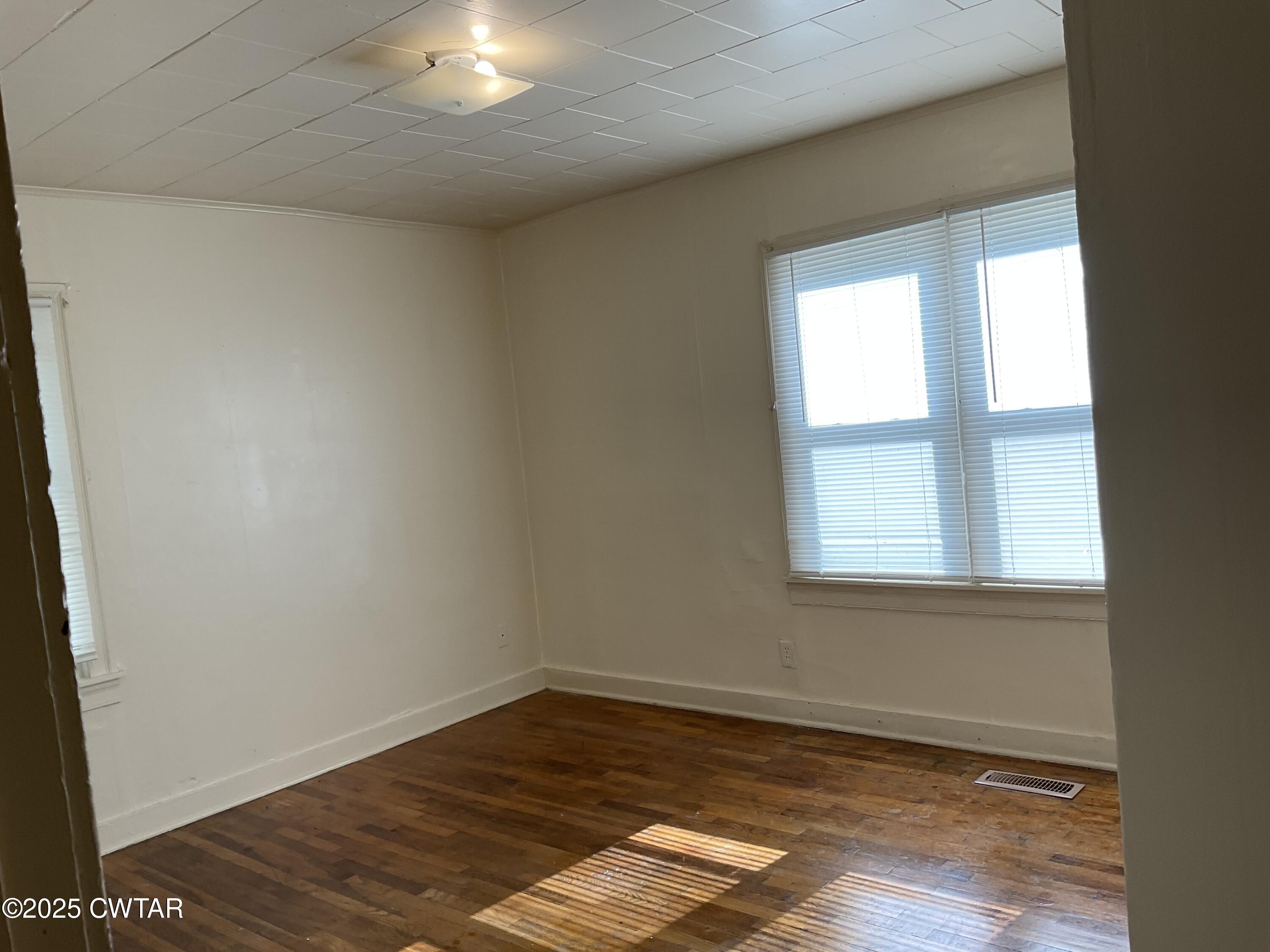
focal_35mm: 29
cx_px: 635
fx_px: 1064
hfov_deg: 61.7
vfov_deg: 48.2
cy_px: 476
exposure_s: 1/120
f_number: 1.8
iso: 16
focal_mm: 3
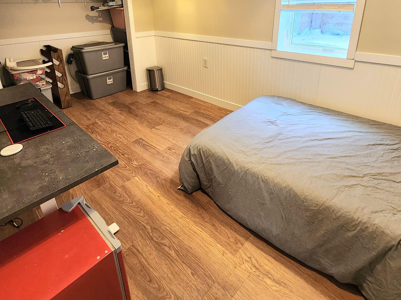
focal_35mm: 19
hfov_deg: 84.7
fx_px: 220
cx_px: 199
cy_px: 89
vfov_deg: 65.9
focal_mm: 2.2
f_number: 2.2
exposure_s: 1/60.2
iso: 320
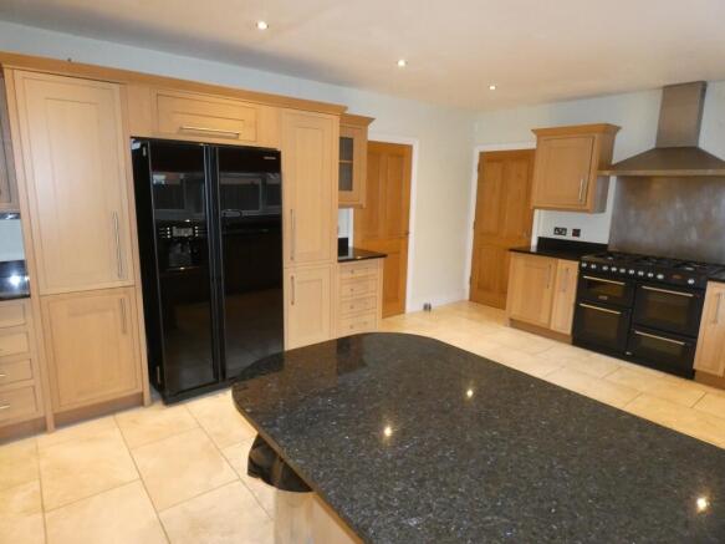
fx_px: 419
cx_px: 362
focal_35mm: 20
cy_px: 272
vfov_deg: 66.0
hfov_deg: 81.8
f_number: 2.8
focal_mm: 3.6
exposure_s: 1/60
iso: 800
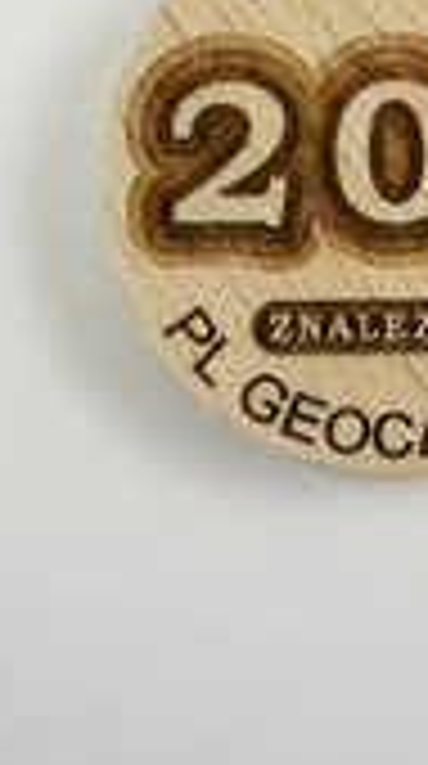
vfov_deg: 15.9
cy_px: 191
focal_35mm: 135
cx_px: 405
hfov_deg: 8.9
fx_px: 2737
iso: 200
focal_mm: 30
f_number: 9
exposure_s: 1/15
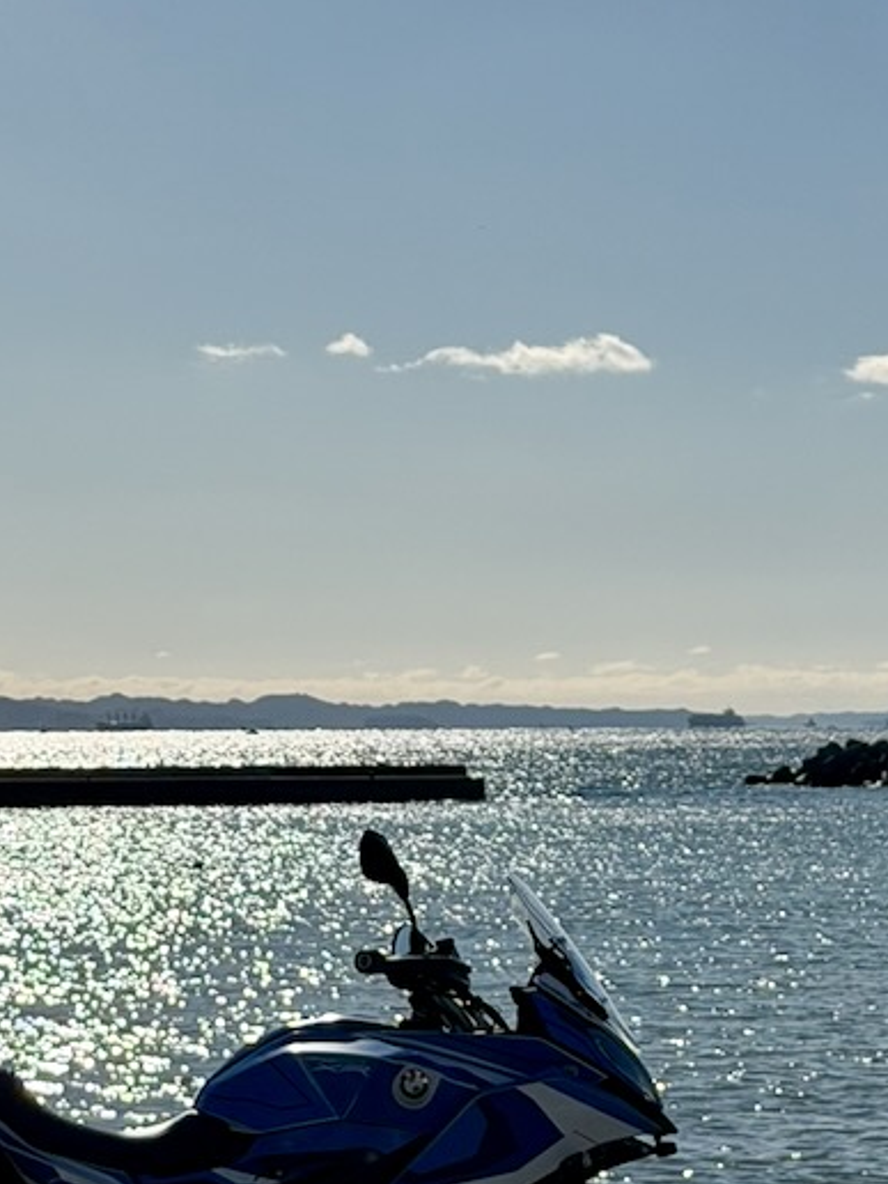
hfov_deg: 11.0
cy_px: 420
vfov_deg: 14.7
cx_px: 262
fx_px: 4583
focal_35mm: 134
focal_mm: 6.76
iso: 80
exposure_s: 1/27778
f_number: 1.78
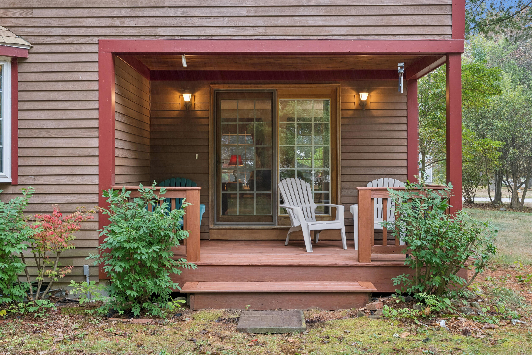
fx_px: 517
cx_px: 266
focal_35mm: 35
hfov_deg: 54.4
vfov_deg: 37.9
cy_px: 178
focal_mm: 35
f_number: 7.1
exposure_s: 1/15
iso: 320
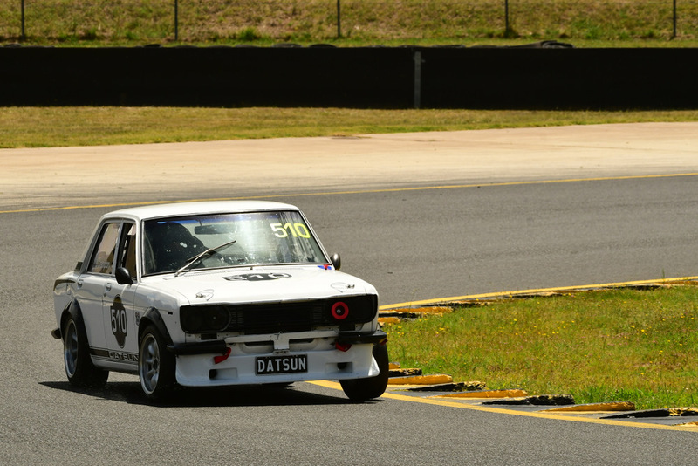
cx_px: 349
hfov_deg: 5.5
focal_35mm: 375
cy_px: 233
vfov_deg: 3.7
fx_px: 7273
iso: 320
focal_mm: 250
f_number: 11
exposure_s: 1/640
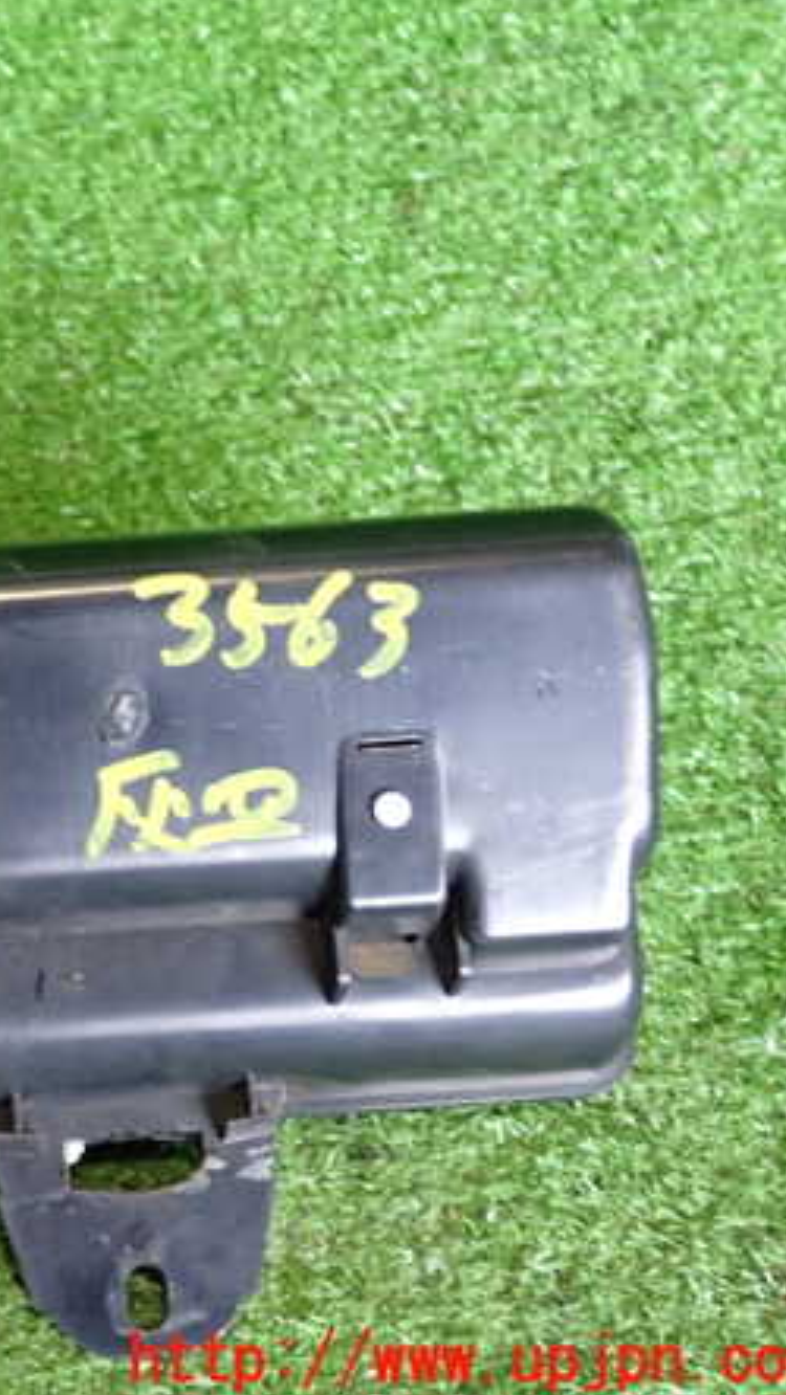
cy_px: 694
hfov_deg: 21.4
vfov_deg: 39.2
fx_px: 1962
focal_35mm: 53
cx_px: -104
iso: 800
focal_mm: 6.37
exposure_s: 1/40
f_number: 2.5
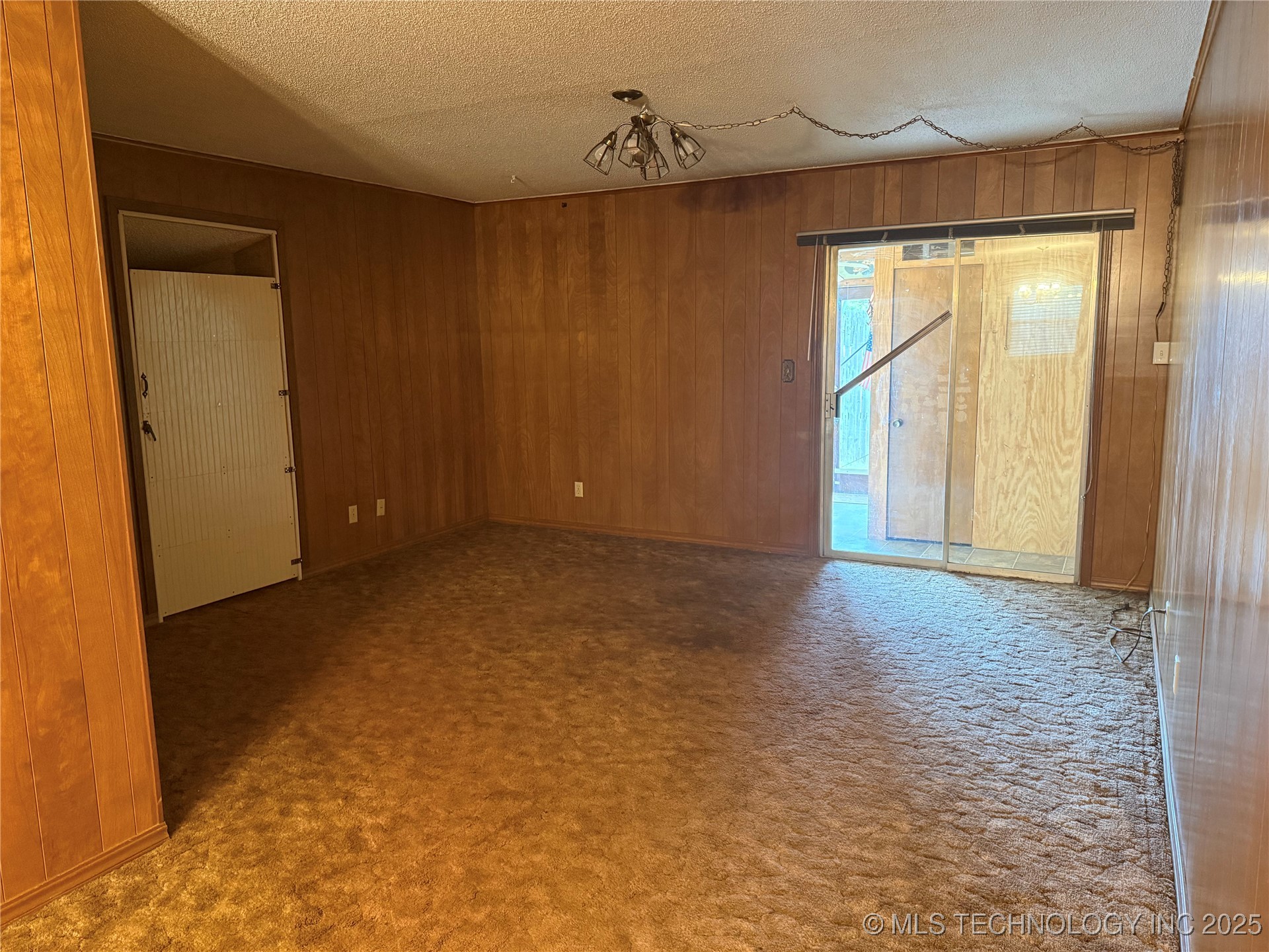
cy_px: 476
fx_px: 880
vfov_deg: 56.8
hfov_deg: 71.6
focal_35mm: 24
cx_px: 634
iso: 640
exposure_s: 1/40
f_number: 1.78
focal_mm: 6.76
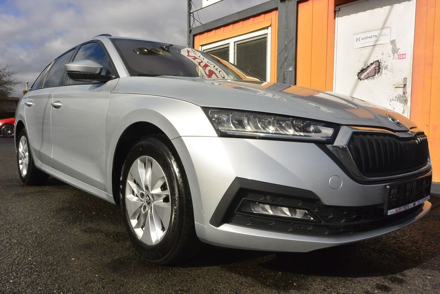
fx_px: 330
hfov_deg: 67.4
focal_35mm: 27
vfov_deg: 47.9
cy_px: 147
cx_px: 220
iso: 160
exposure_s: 1/250
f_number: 16
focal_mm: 10
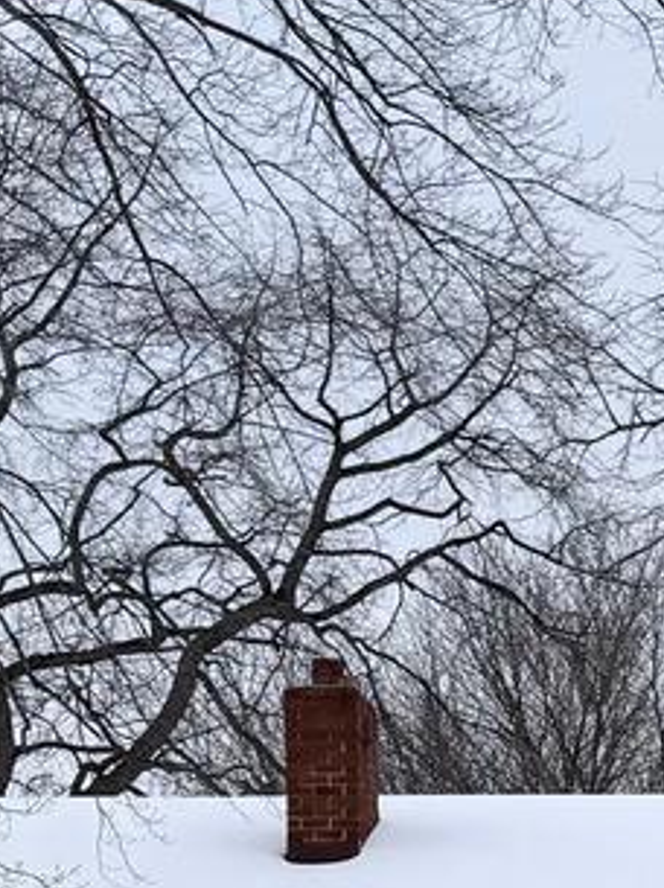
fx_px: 3101
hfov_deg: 11.8
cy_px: 1261
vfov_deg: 15.3
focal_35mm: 121
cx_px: 909
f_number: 1.78
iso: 80
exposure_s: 1/4673
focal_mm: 6.76
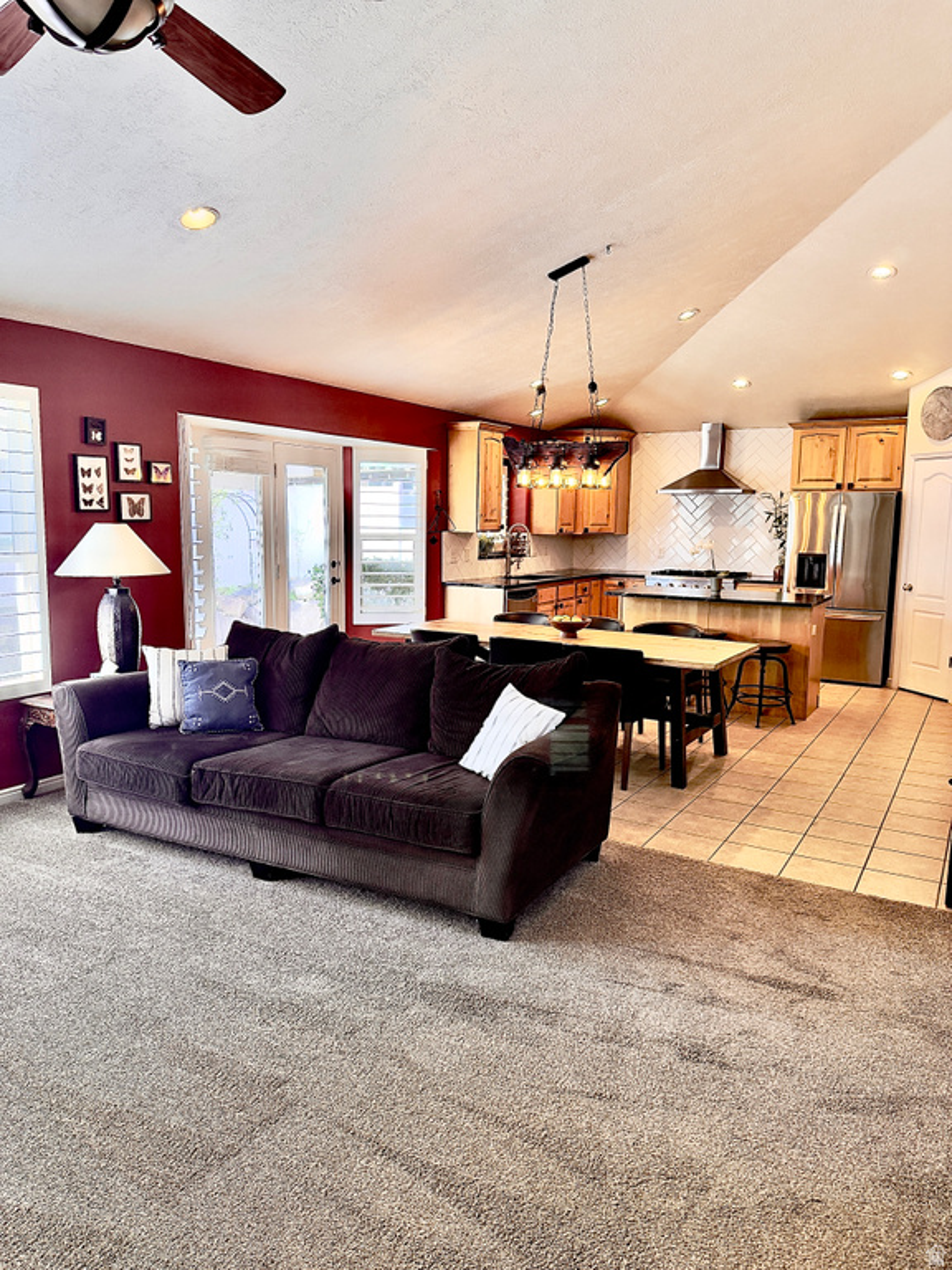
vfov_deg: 71.6
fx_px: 880
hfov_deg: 56.8
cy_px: 635
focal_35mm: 24
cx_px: 476
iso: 200
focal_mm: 6.76
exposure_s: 1/129
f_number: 1.78
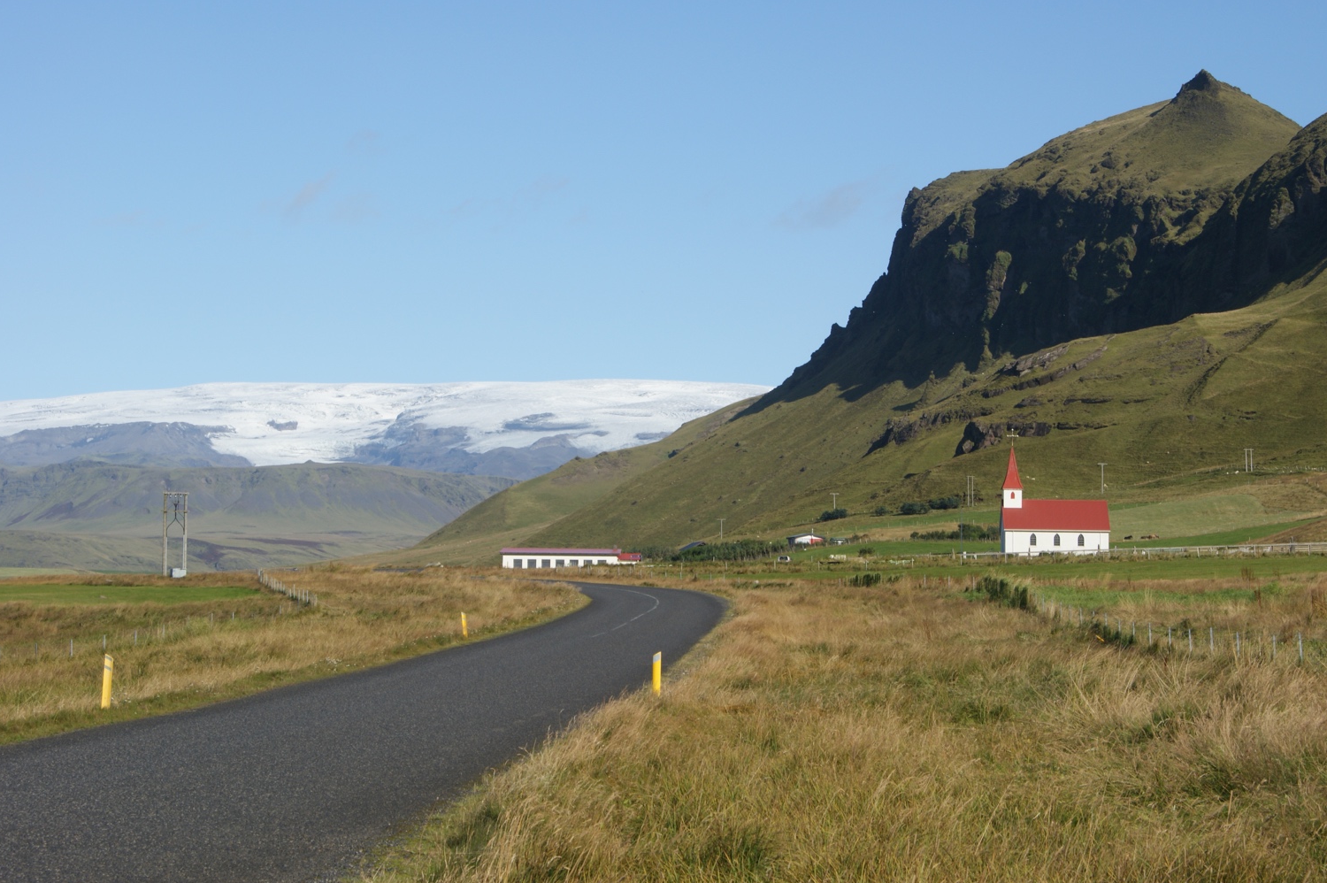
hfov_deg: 25.4
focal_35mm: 80
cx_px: 655
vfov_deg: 17.0
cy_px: 427
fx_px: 2947
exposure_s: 1/125
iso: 100
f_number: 13
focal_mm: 50
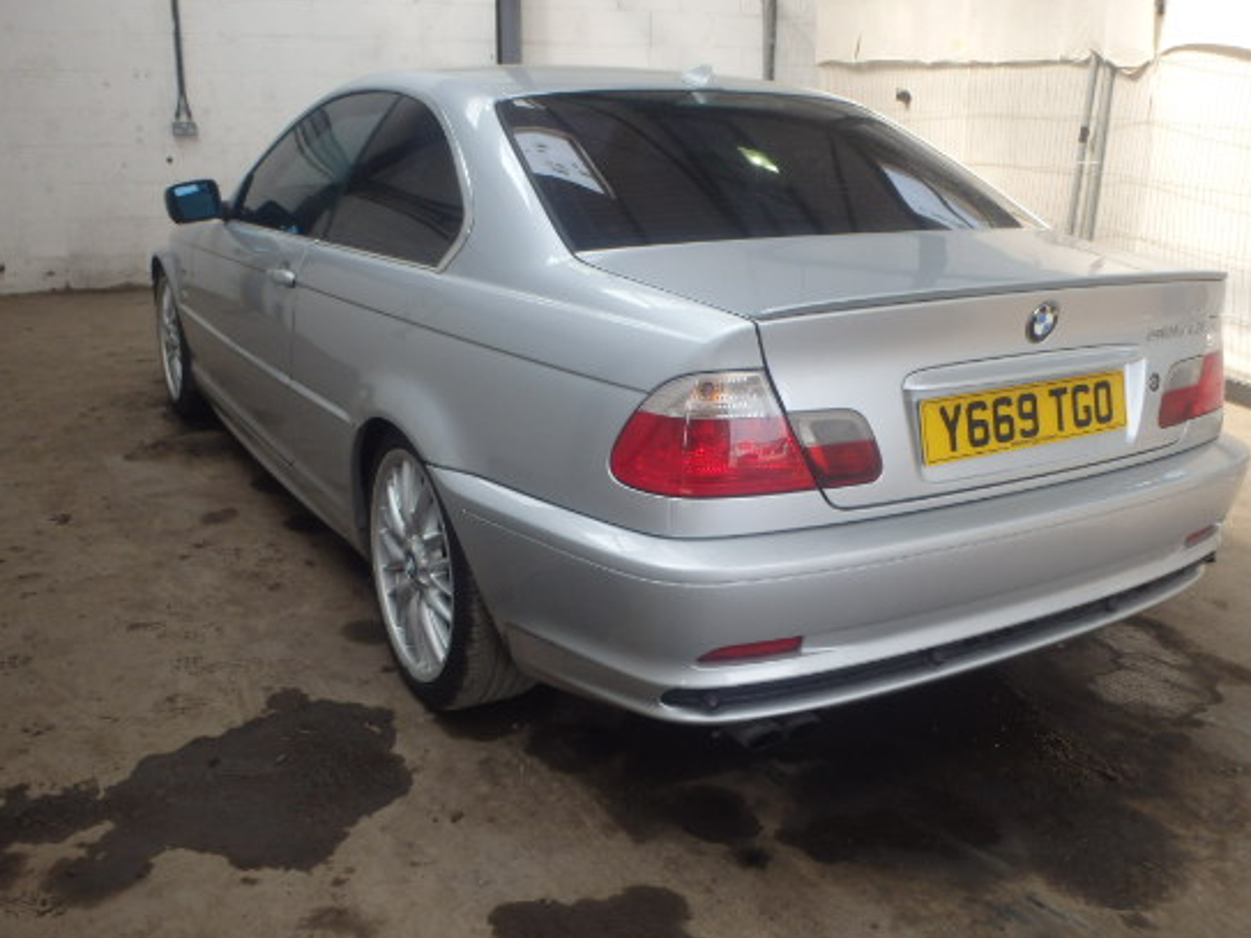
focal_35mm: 33
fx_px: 1192
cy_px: 436
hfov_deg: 55.3
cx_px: 682
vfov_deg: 42.9
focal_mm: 5
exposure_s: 1/60
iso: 125
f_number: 3.9
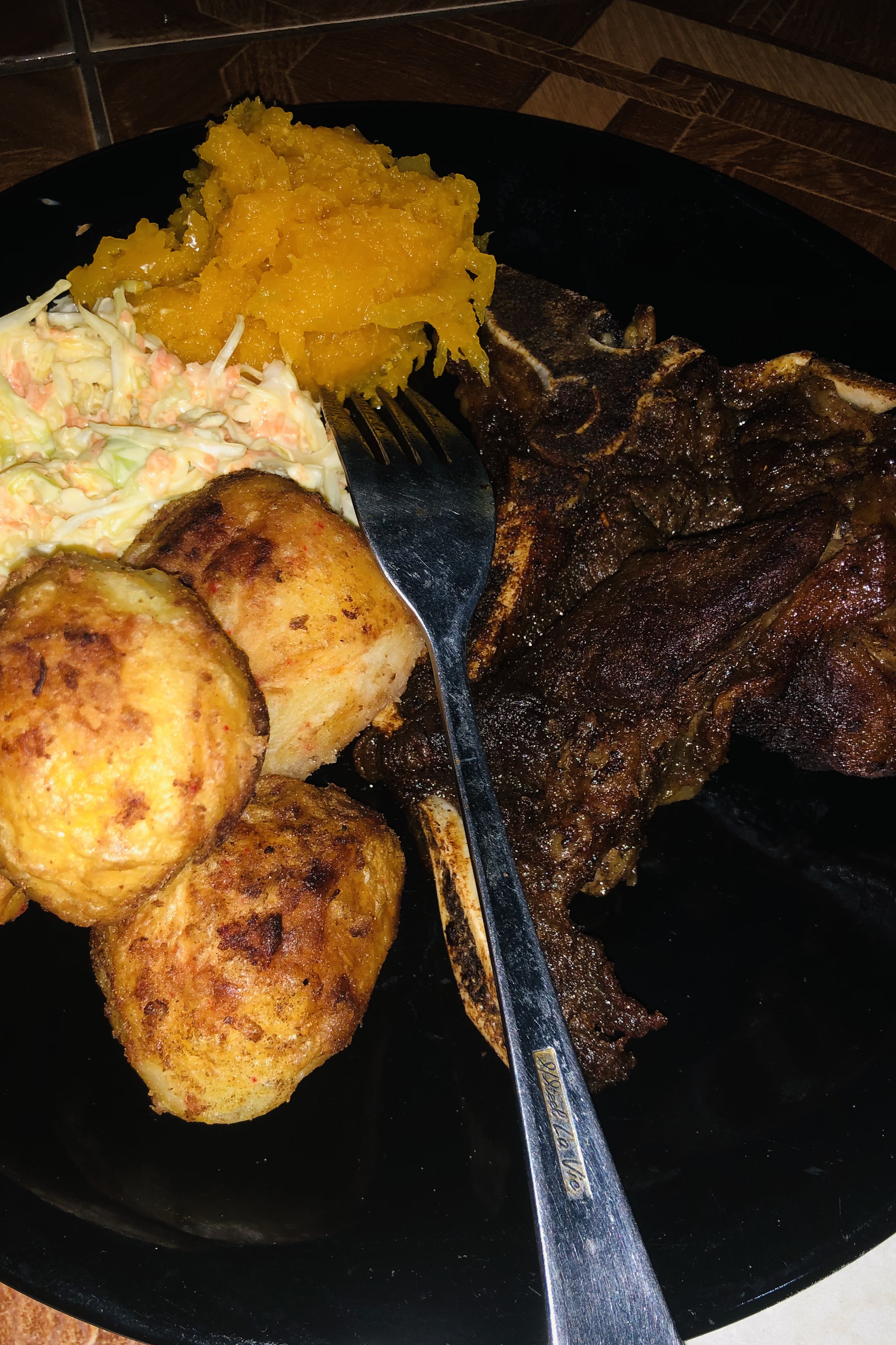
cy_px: 659
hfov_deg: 43.5
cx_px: 381
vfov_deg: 61.9
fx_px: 1120
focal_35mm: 30
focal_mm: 4
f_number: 1.8
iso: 20
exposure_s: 1/25
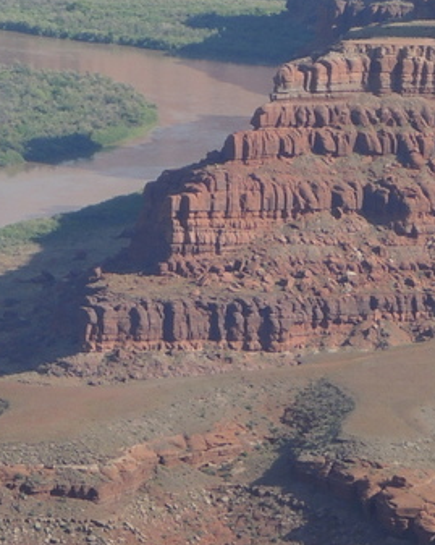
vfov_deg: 3.1
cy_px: -281
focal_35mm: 631
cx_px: -254
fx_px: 10168
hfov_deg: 2.4
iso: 100
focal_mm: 30.3
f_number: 4.5
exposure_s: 1/500
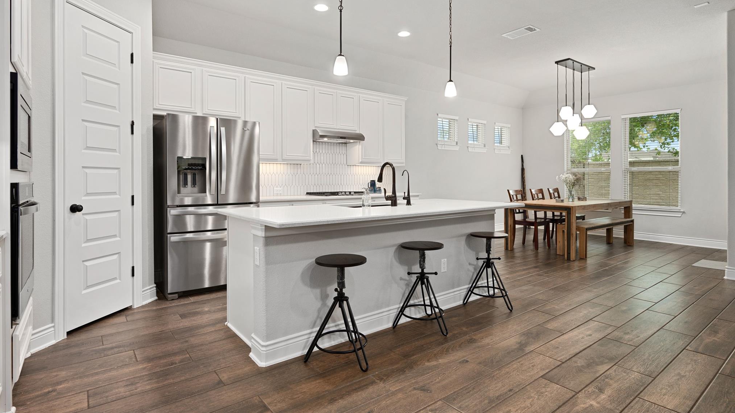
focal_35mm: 19
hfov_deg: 89.6
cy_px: 175
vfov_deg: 58.1
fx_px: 370
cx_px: 365
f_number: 8
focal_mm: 18
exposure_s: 1/13
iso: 800
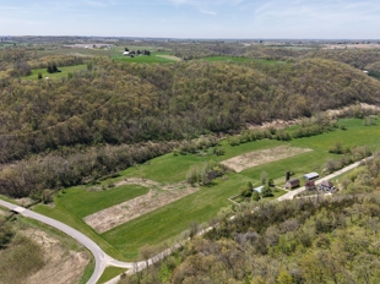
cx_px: 185
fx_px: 340
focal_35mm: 31
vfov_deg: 45.0
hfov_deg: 58.4
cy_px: 106
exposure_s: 1/4000
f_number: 1.8
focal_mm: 8.67
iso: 190
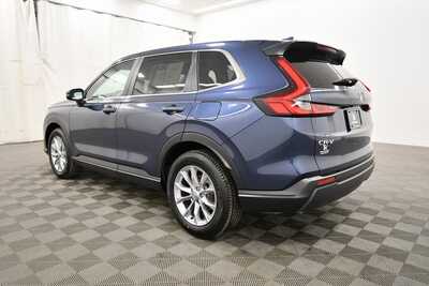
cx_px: 214
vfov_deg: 48.0
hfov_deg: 67.4
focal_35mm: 27
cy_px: 143
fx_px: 322
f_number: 5.3
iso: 1600
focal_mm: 18
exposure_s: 1/125
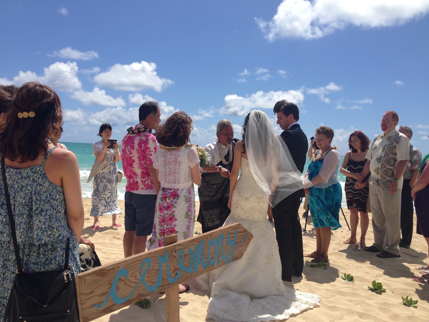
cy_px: 161
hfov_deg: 55.4
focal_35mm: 33
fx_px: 409
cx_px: 214
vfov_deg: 42.9
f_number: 2.4
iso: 50
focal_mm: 4.12
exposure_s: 1/2584
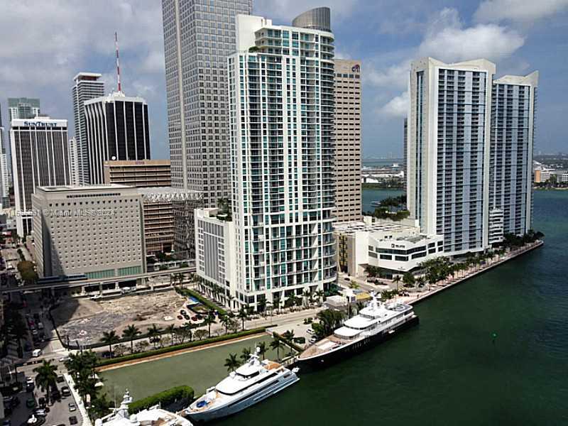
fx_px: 541
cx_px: 284
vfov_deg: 42.9
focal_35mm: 33
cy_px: 213
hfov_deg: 55.4
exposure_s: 1/2857
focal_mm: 4.12
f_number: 2.4
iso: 50
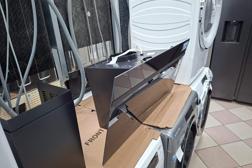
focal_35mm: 24
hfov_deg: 73.7
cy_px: 94
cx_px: 126
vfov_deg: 53.0
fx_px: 168
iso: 250
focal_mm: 5.54
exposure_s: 1/50
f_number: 1.8
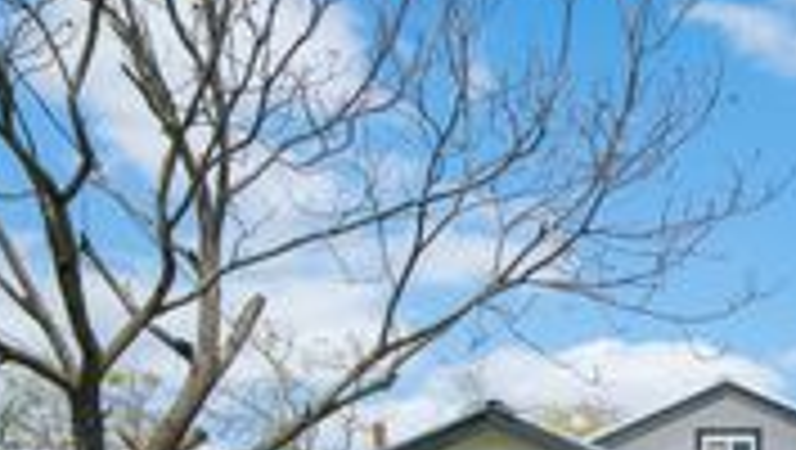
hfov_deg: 28.2
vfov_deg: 15.6
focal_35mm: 71
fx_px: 1500
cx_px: 769
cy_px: 684
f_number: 8
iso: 125
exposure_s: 1/5000
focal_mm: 24
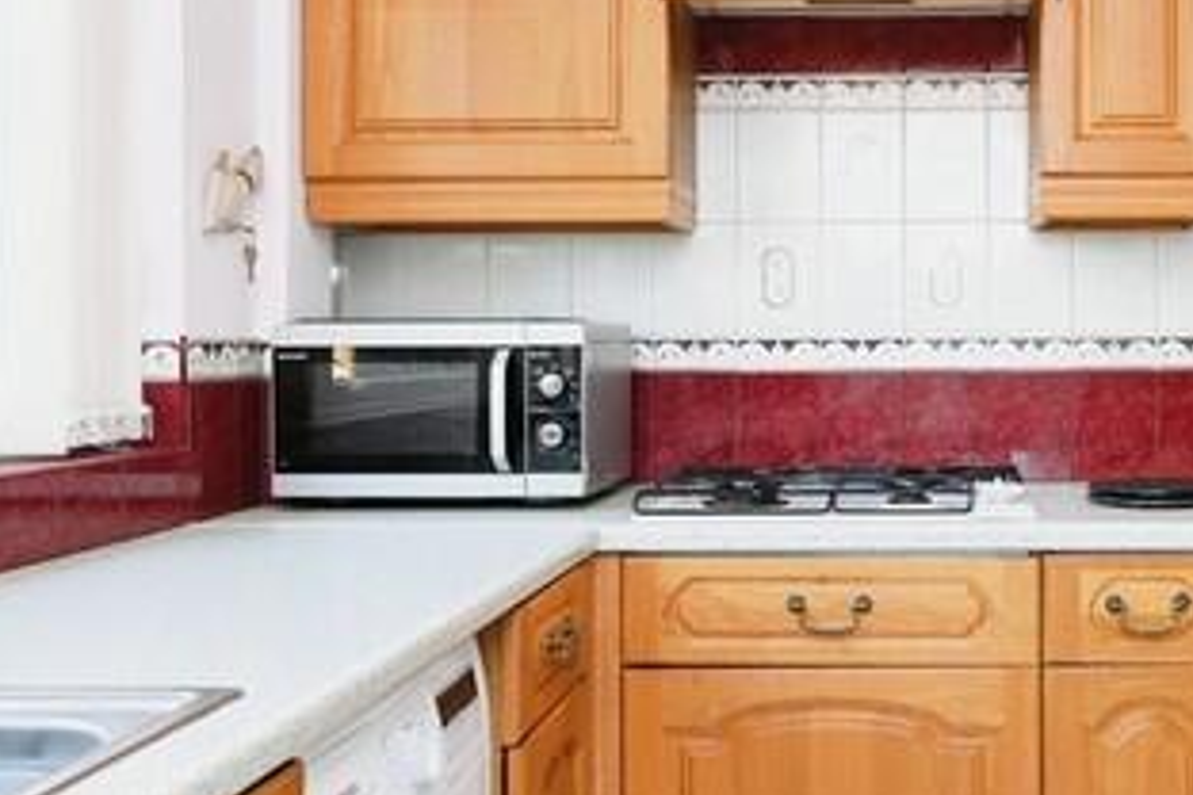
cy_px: 350
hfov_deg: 41.4
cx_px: 906
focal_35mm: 46
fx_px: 1524
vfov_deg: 29.2
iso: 450
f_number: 4
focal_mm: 14
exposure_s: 1/60
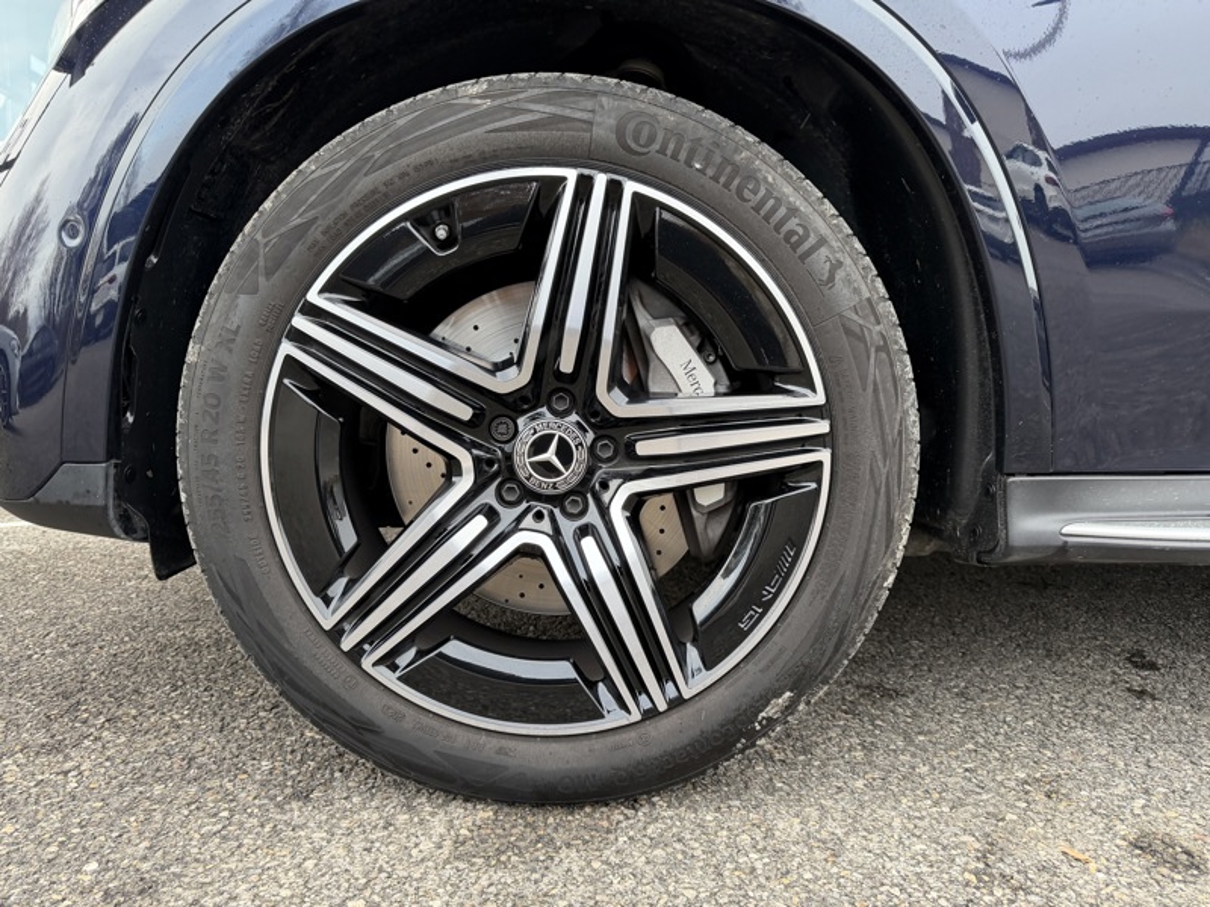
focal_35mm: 24
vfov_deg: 56.8
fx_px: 839
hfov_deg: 71.6
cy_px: 454
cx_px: 605
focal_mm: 6.76
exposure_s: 1/121
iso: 200
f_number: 1.78
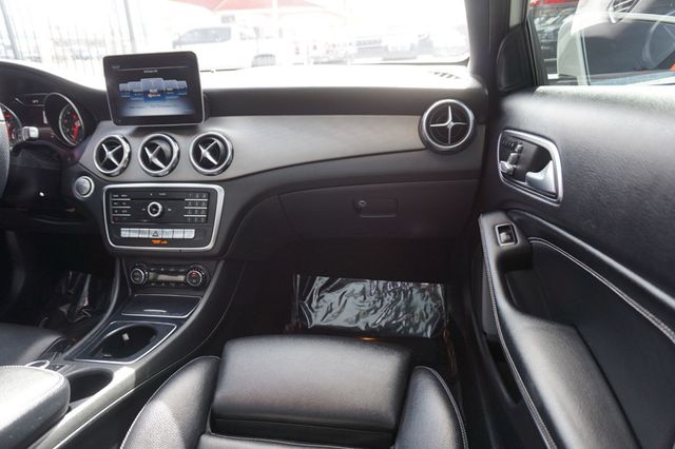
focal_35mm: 24
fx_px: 450
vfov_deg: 53.1
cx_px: 338
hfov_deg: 73.8
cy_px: 224
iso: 250
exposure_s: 1/60
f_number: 4
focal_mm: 16
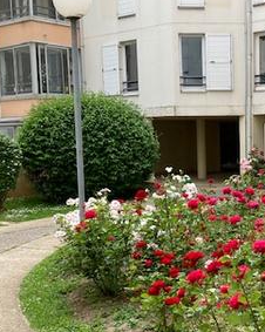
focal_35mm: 58
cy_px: 223
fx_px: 569
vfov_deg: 32.2
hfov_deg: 25.5
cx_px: 231
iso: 20
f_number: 1.8
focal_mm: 3.99
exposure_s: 1/666
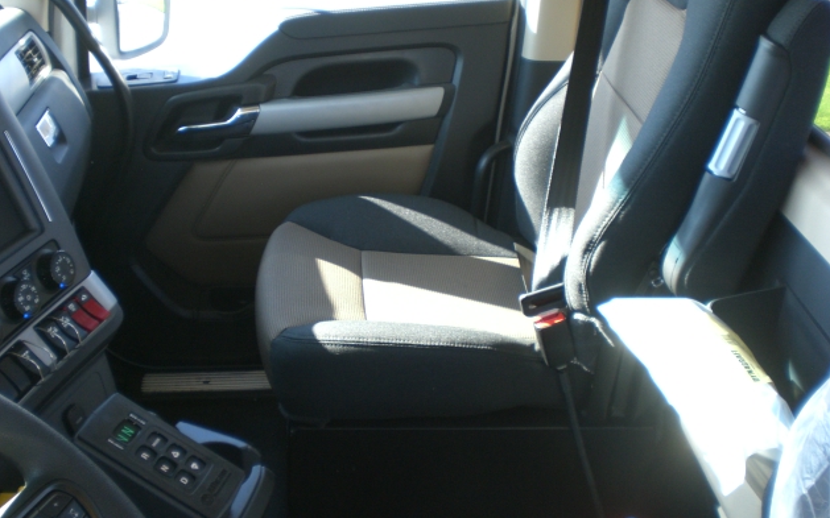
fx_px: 927
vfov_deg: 31.2
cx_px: 414
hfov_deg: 48.2
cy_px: 212
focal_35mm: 41
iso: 100
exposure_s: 1/80
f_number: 3.1
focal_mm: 6.3
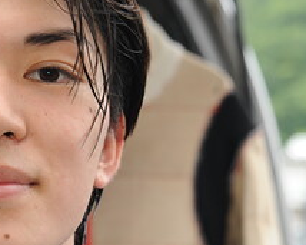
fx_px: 1657
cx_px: 13
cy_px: 175
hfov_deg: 10.5
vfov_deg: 8.4
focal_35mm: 183
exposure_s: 1/125
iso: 200
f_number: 5.6
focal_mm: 58
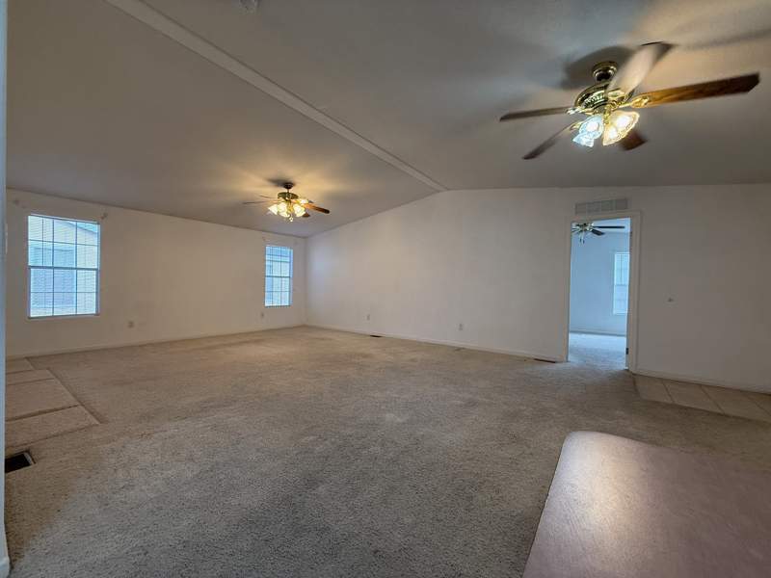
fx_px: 312
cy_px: 289
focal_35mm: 14
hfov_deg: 102.1
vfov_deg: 85.7
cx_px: 386
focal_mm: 2.22
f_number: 2.2
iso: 250
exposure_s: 1/120
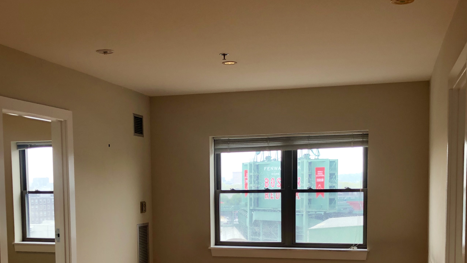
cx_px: 209
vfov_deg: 24.2
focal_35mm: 48
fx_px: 594
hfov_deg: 42.8
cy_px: 237
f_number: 1.8
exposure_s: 1/120
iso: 40
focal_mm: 4
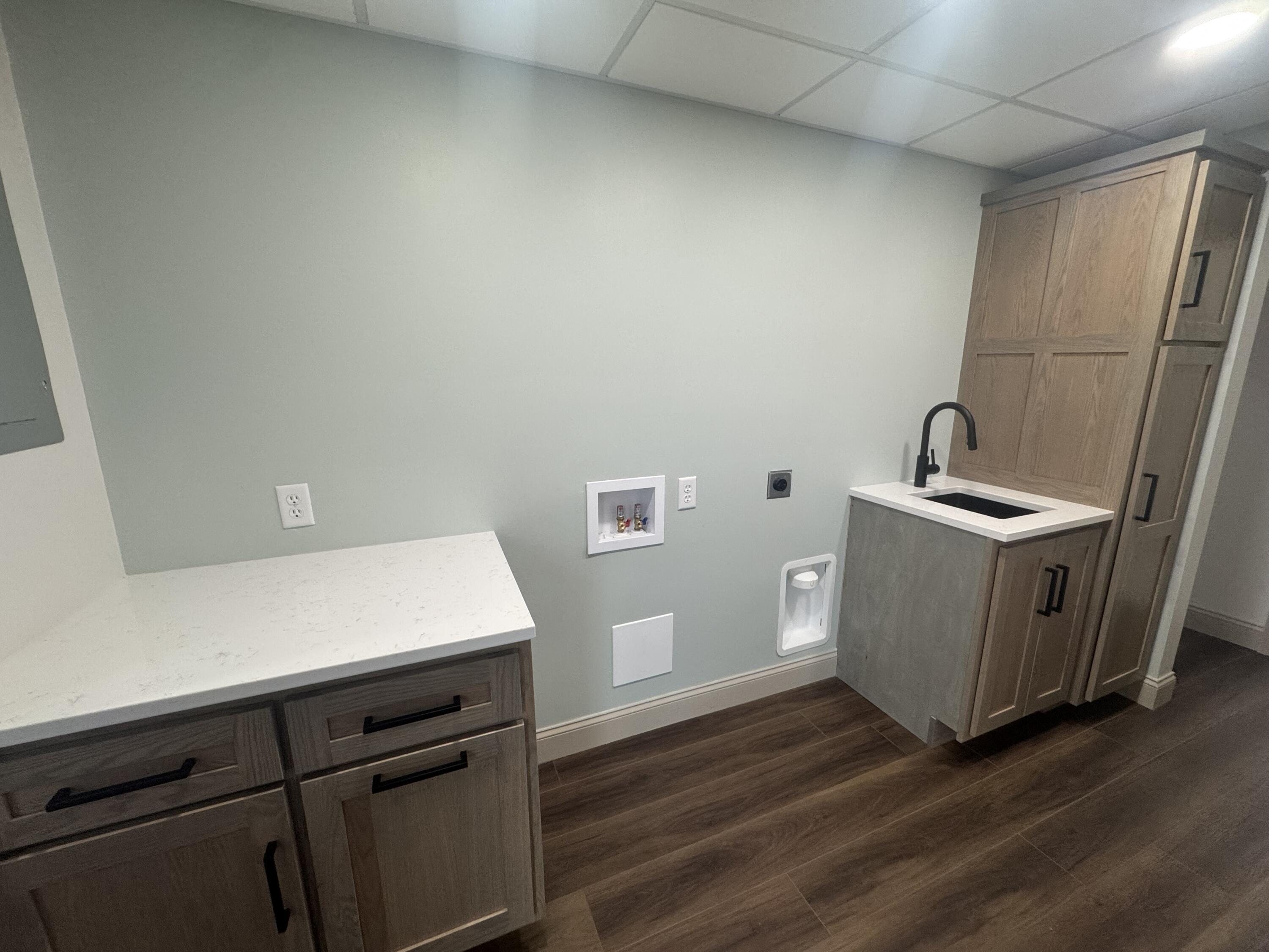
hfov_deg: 102.1
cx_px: 634
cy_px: 476
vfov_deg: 85.7
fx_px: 513
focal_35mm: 14
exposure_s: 1/120
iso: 200
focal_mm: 2.22
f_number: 2.2
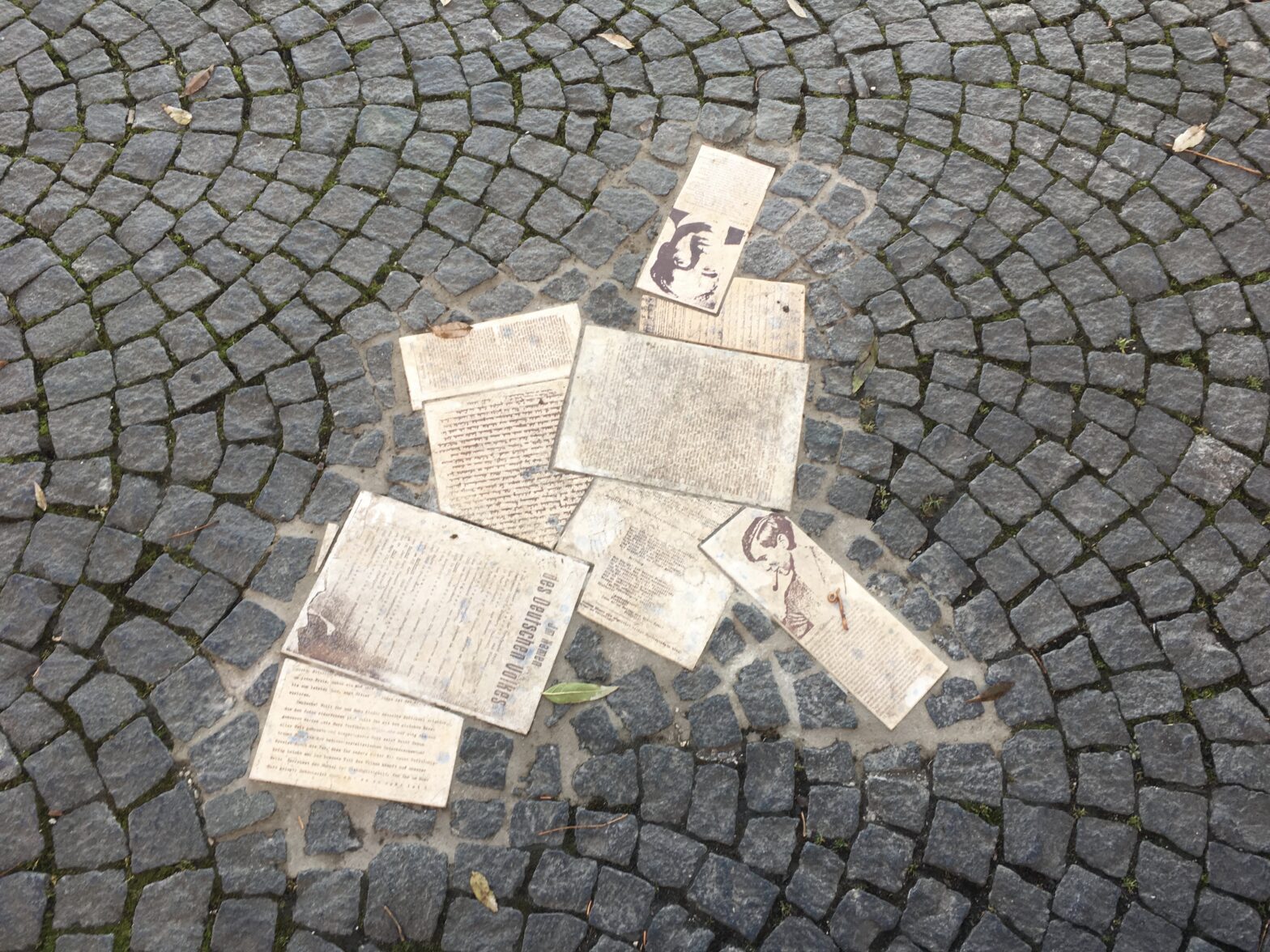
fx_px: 1064
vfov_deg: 48.2
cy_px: 476
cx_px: 635
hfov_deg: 61.7
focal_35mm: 29
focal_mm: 4.15
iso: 32
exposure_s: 1/100
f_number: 2.2
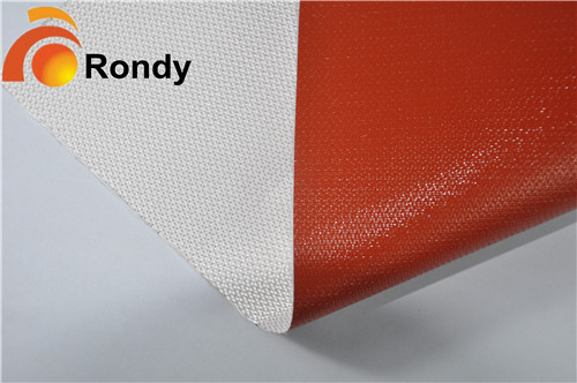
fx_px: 1249
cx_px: 288
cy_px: 192
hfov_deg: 26.0
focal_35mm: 78
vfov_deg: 17.4
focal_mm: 52
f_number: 5
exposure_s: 1/125
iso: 250
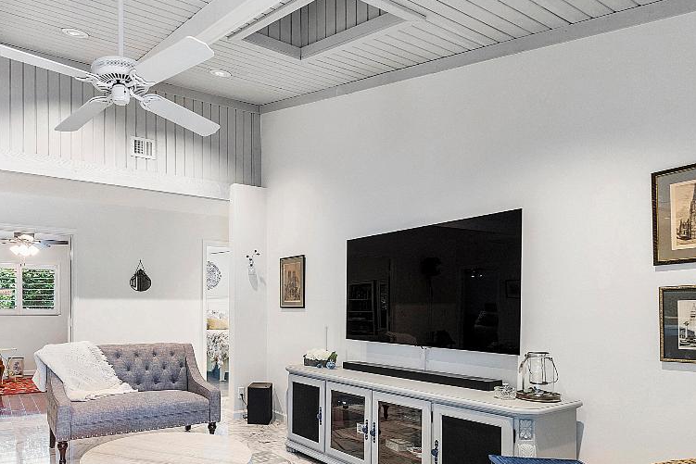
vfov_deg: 53.8
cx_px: 248
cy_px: 317
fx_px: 445
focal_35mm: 23
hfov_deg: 74.4
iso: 250
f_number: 9
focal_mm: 10
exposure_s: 1/6
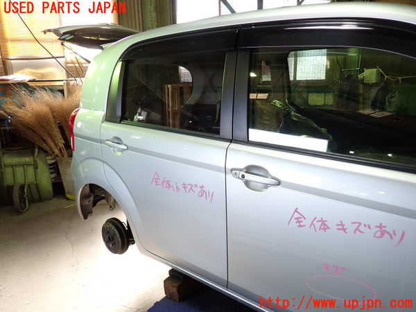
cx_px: 208
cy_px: 156
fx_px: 300
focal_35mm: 25
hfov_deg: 69.4
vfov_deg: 54.9
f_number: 2
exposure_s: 1/60
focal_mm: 4.5
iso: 200
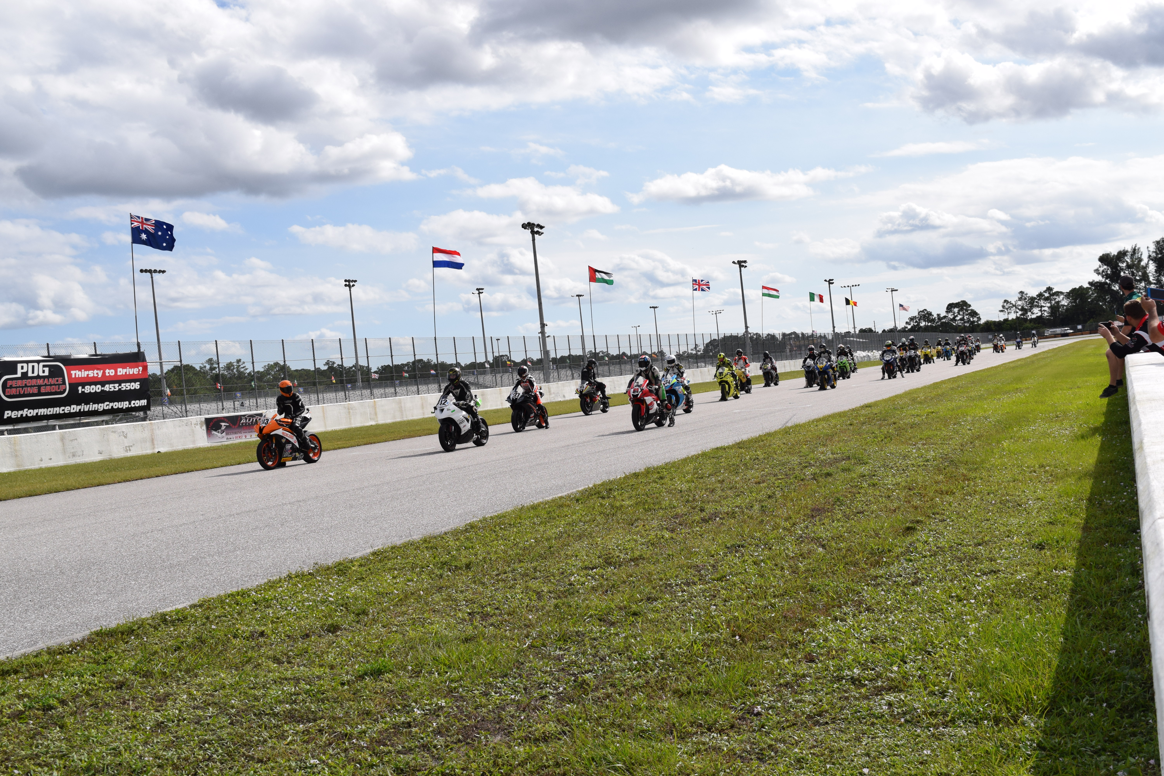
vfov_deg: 33.0
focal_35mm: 40
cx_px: 582
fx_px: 1309
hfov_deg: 47.9
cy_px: 388
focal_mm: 27
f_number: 8
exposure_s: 1/2000
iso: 400
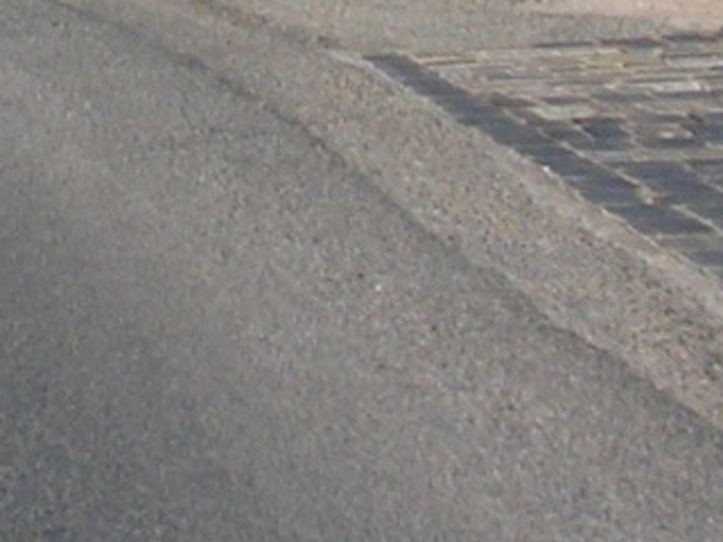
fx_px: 3572
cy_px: -537
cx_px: -188
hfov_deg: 11.3
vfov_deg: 8.3
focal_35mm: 171
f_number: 5.6
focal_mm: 5.8
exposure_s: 1/362
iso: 50
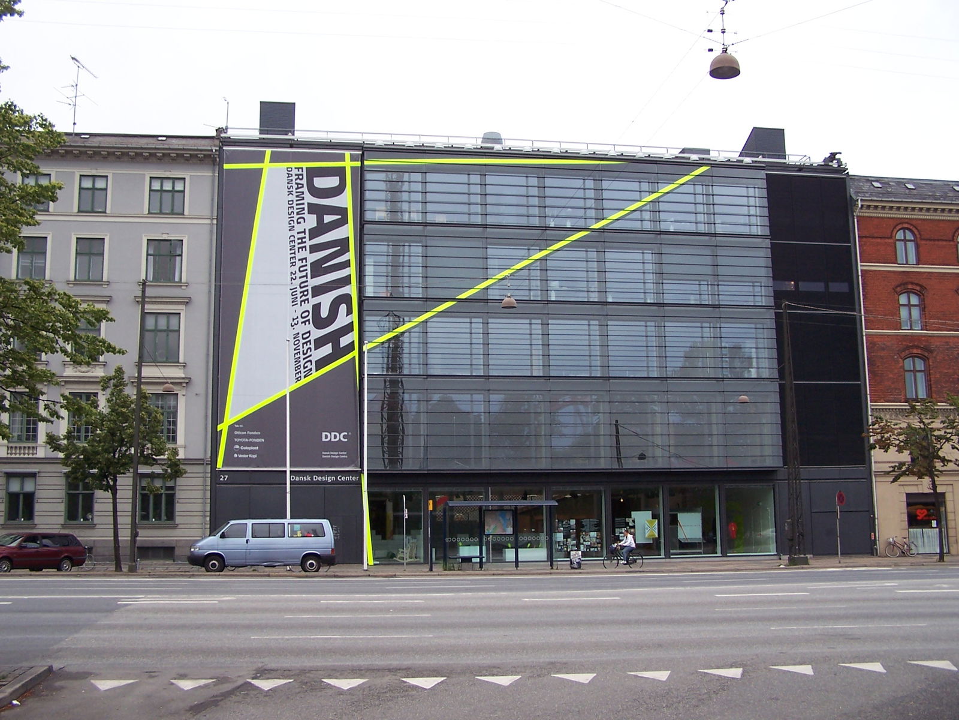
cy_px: 360
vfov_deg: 37.7
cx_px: 480
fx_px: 1053
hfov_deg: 49.0
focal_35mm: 38
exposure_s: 1/350
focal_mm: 6.3
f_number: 2.8
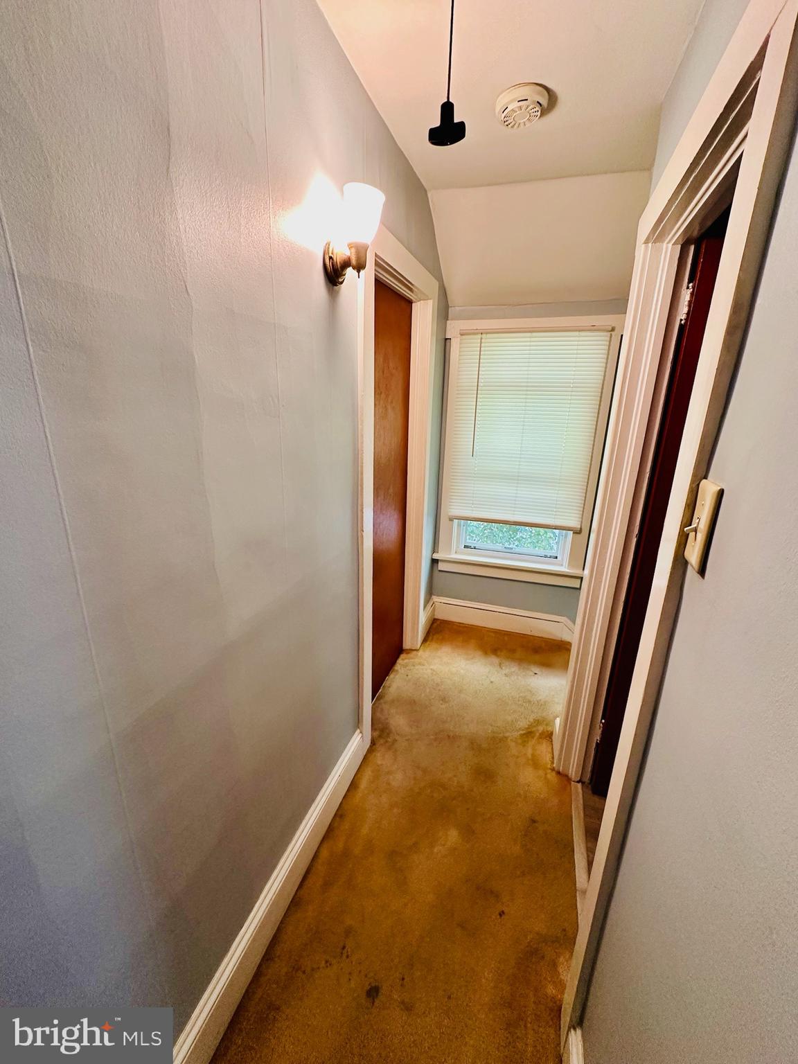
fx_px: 430
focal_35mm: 14
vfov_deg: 102.1
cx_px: 399
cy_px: 532
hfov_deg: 85.7
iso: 250
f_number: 2.2
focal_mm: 2.22
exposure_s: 1/60
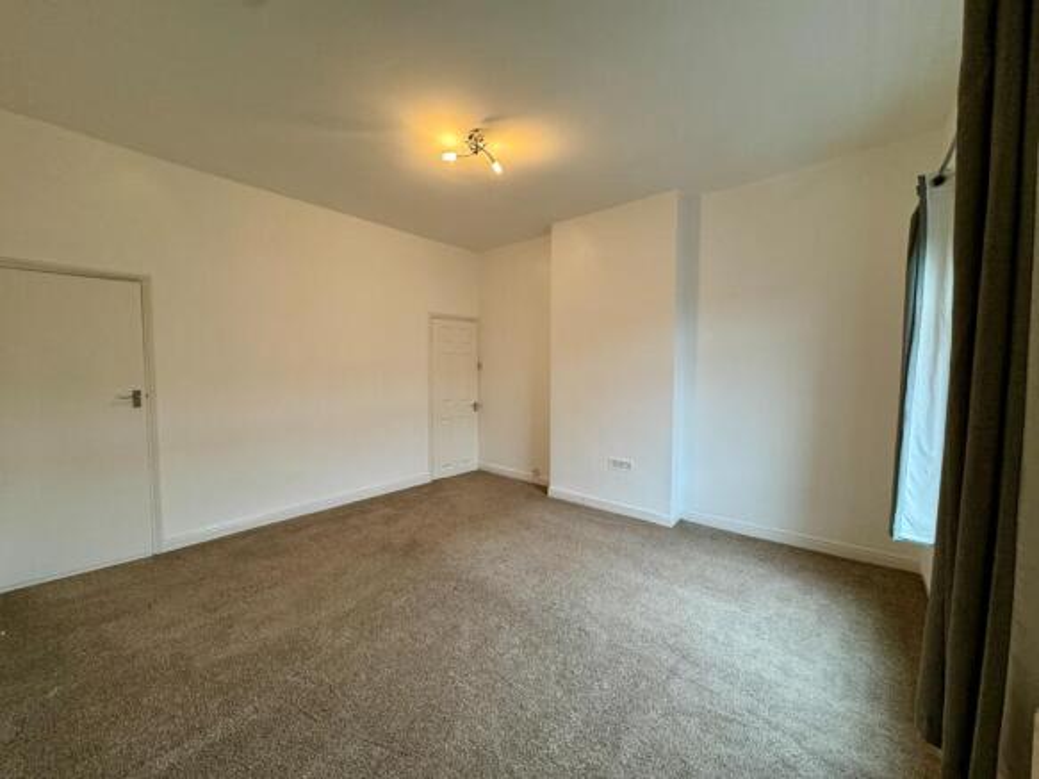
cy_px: 390
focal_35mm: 14
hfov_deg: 102.1
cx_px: 520
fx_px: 420
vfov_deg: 85.7
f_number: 2.2
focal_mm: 2.22
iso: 160
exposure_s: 1/50
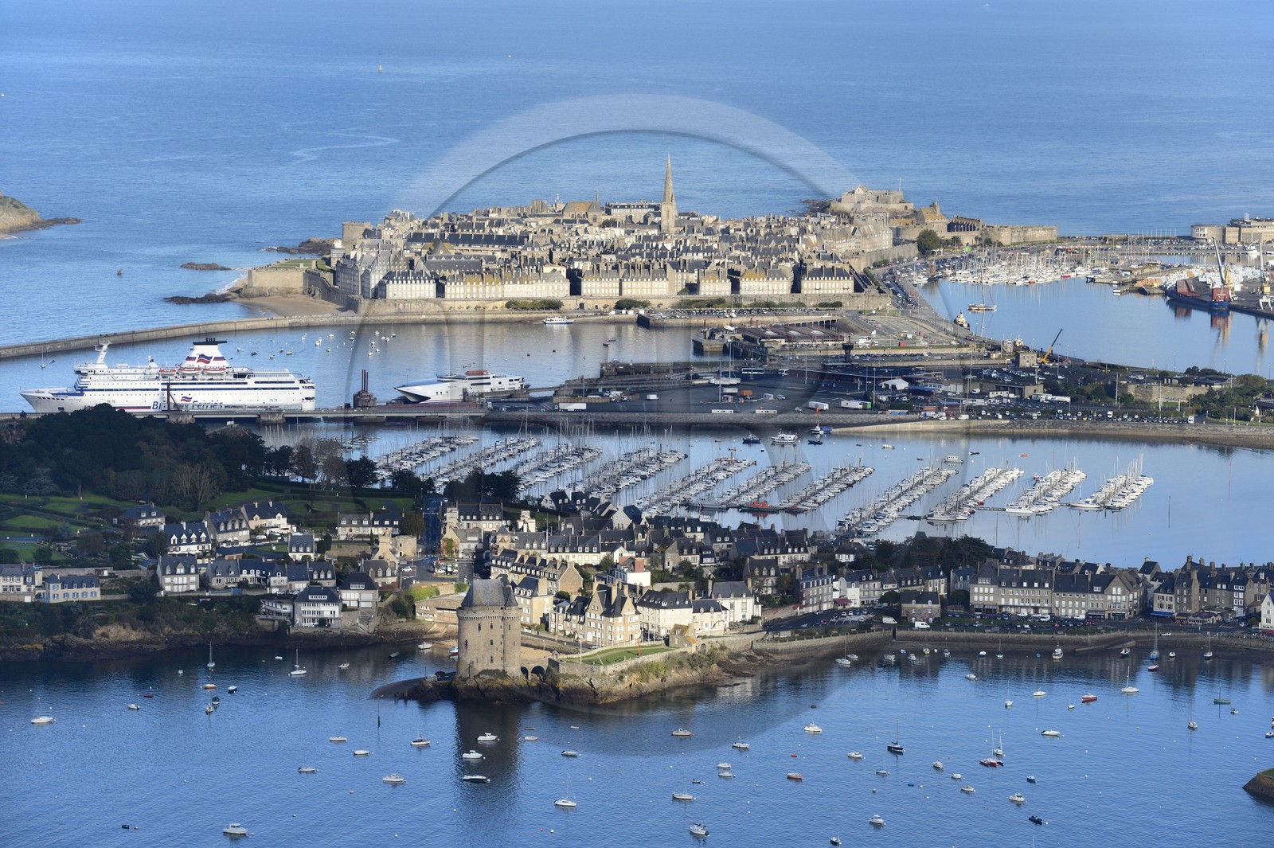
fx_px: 4421
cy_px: 424
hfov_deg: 16.4
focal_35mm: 125
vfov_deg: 11.0
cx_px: 637
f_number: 8
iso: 400
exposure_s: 1/1000
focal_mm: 125
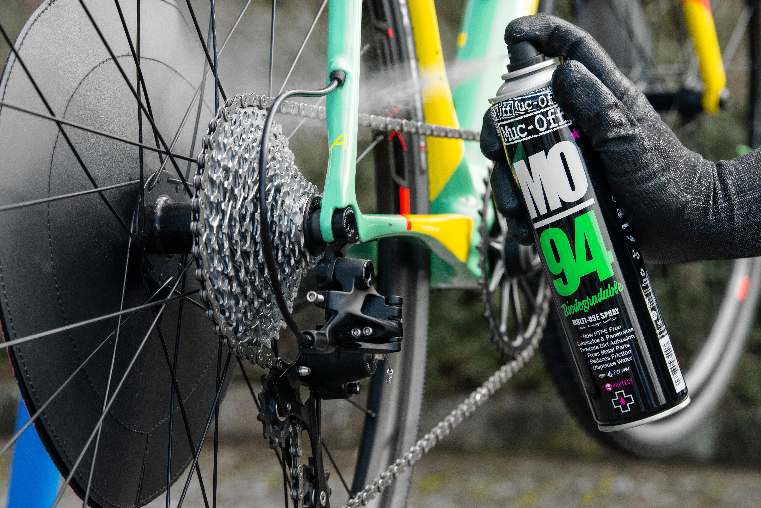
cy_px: 254
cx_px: 380
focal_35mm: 110
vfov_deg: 12.5
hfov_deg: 18.6
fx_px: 2326
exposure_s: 1/500
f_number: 8
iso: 1250
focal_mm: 110
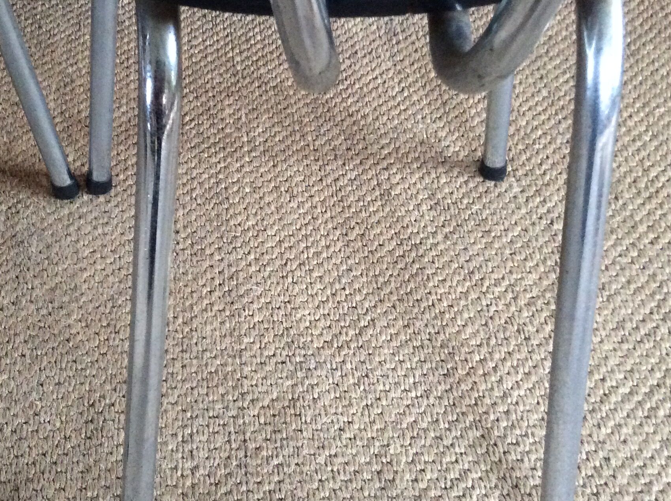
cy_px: 269
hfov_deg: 38.6
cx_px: 240
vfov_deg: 29.6
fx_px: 948
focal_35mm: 49
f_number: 2.4
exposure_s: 1/17
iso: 320
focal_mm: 3.3
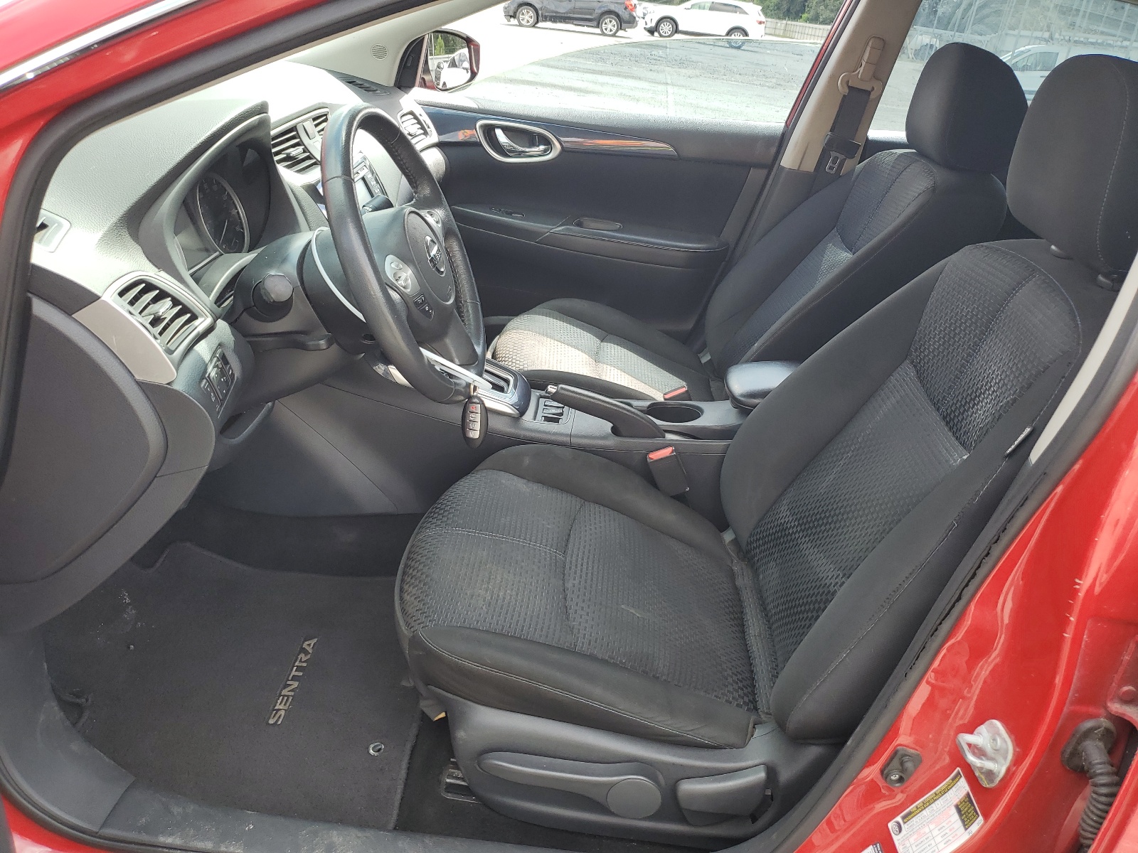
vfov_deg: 53.1
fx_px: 855
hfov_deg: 67.3
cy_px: 426
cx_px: 569
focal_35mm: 26
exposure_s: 1/370
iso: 50
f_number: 1.5
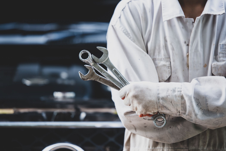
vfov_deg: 6.9
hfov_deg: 10.3
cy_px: 76
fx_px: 1256
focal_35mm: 200
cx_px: 113
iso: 200
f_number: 2.8
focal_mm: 200
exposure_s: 1/160
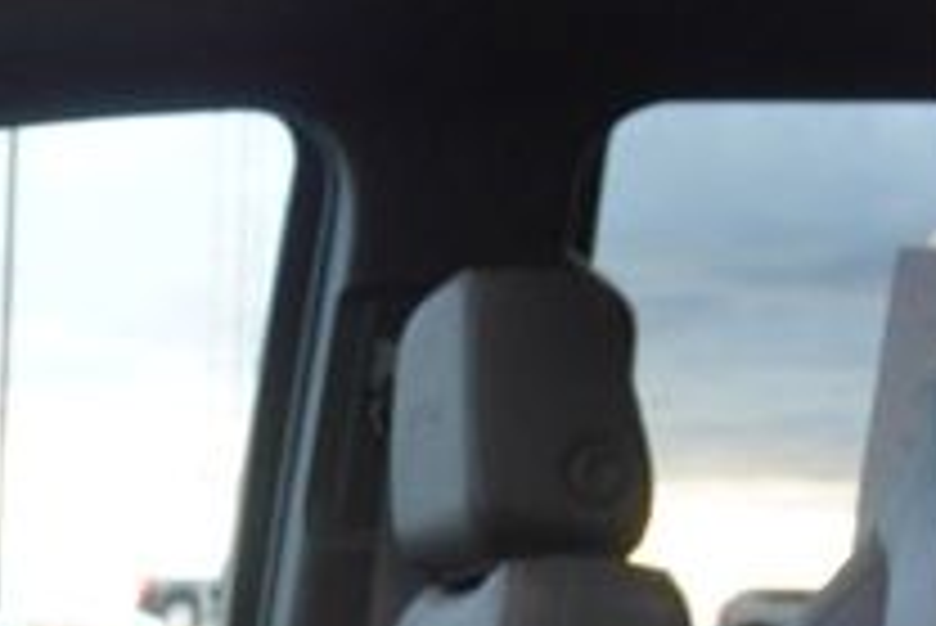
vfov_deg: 11.0
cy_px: 1085
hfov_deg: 16.0
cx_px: -441
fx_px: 3070
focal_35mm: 118
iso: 640
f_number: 4
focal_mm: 16
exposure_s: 1/60
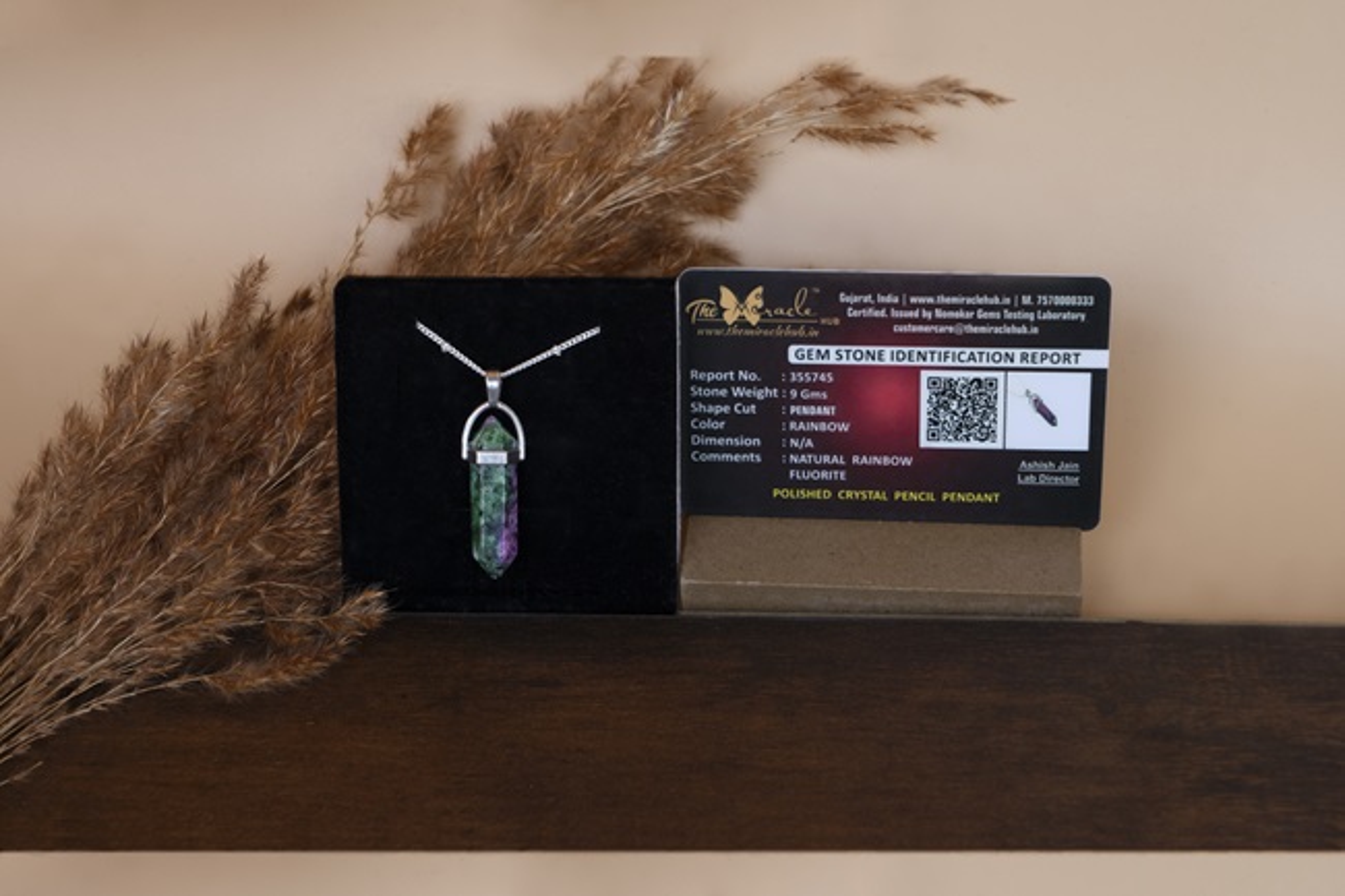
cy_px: 448
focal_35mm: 70
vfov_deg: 19.4
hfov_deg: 28.9
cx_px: 672
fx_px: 2614
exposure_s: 1/160
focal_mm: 70
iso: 250
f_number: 9
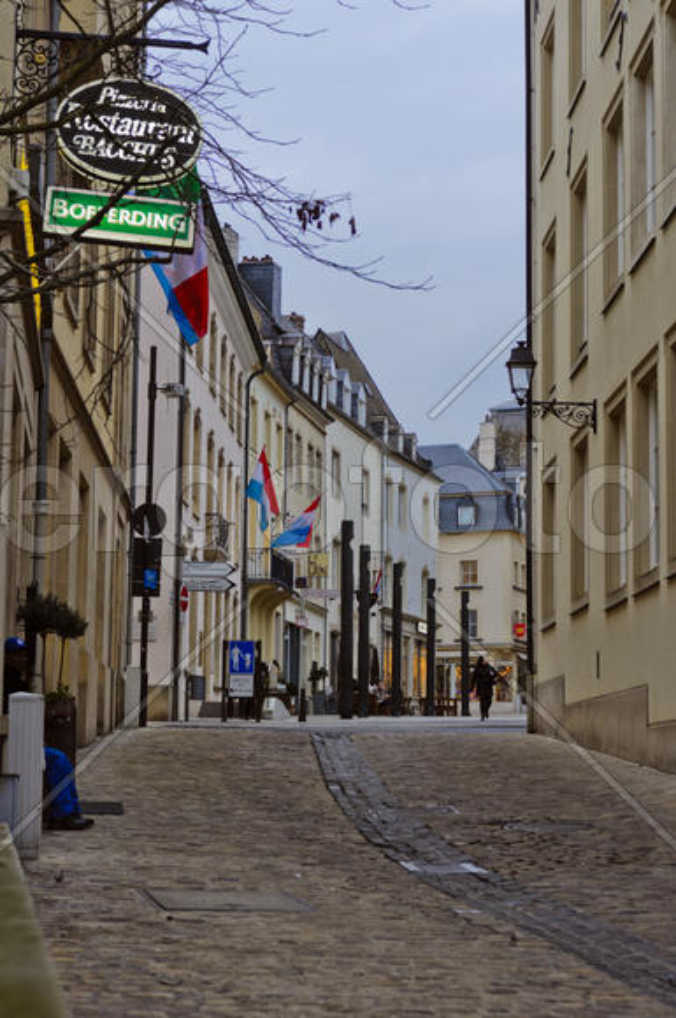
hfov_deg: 18.9
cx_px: 338
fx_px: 2034
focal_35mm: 72
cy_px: 509
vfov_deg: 28.1
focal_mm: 48
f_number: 4.2
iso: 320
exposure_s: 1/45
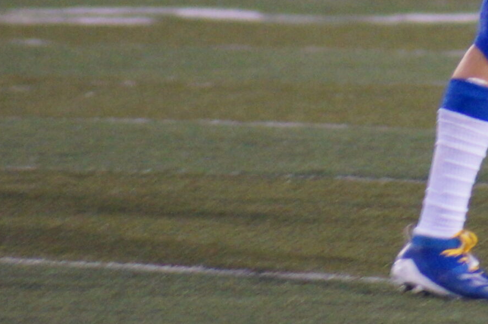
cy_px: -133
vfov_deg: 1.1
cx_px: 630
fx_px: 17630
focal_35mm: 1302
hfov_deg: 1.6
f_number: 5.6
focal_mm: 300
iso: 3200
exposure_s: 1/100
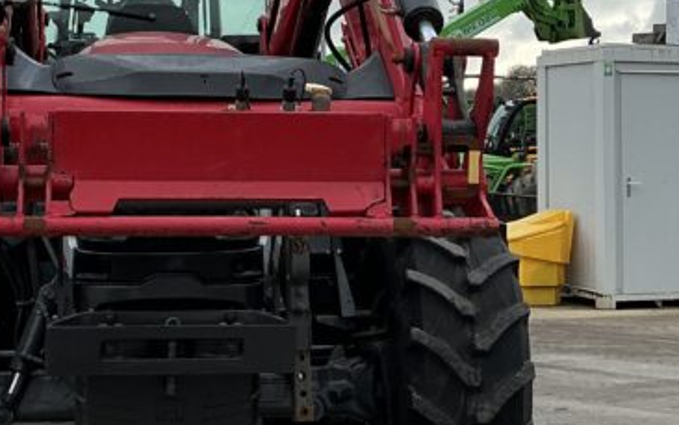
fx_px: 1536
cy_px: 80
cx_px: 334
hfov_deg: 24.9
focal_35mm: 83
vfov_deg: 15.6
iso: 25
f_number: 1.8
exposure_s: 1/504
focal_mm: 3
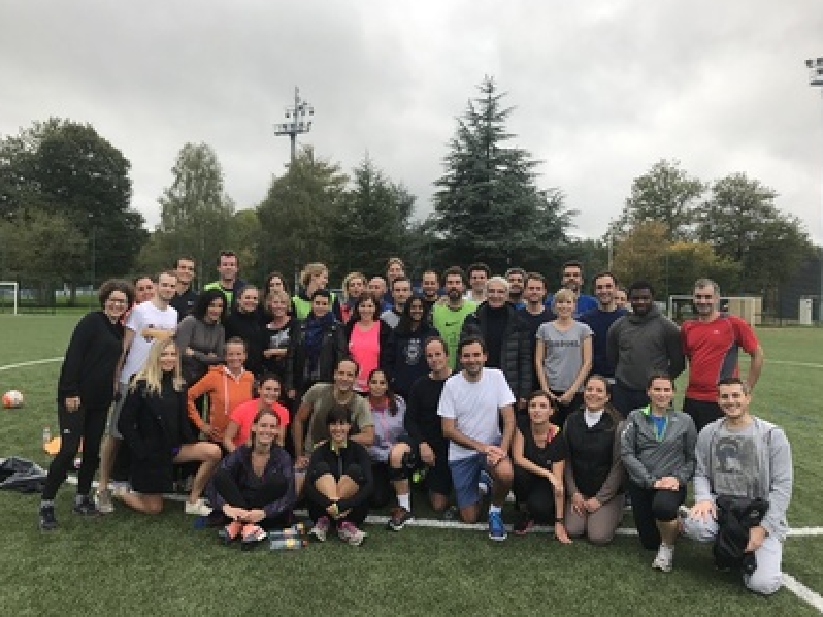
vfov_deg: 48.2
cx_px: 412
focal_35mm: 29
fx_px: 689
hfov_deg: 61.7
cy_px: 305
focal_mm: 3.99
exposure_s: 1/509
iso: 20
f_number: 1.8
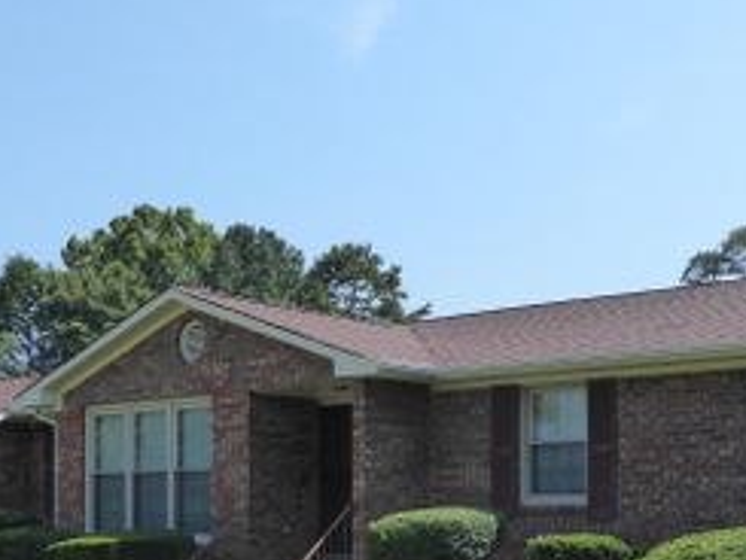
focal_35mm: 55
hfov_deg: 34.8
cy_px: 498
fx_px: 1186
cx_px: 457
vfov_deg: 25.8
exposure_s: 1/800
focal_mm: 4.7
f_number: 3.4
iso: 160
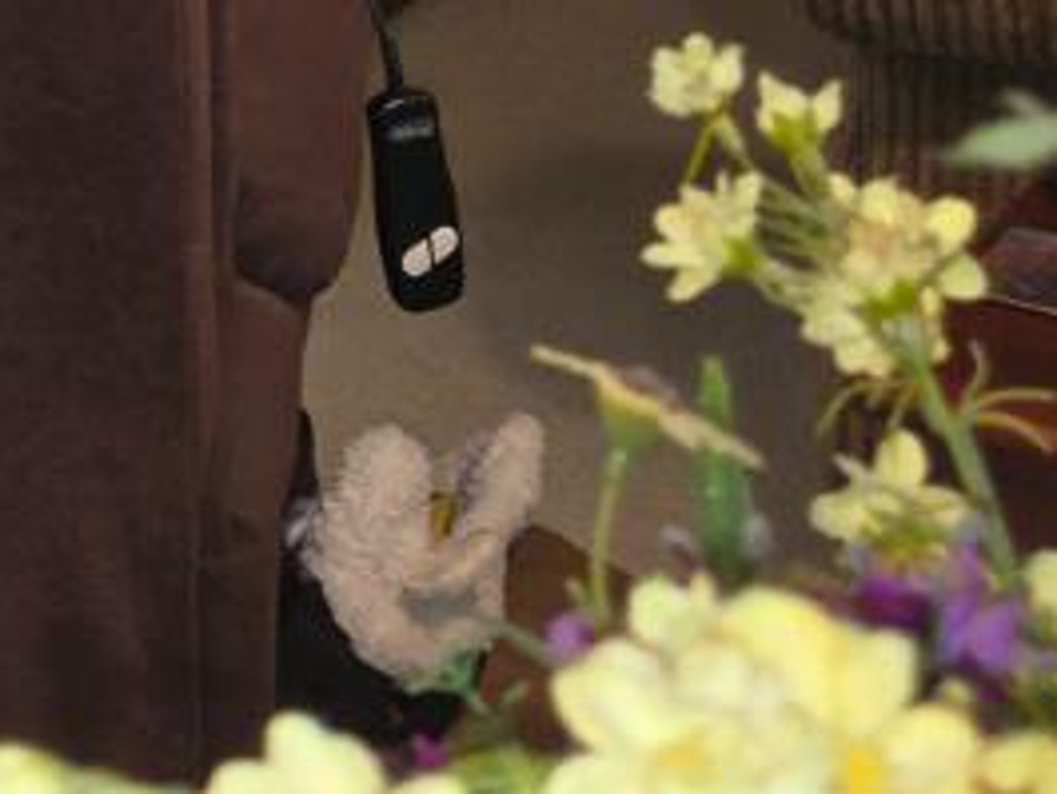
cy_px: -1011
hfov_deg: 12.8
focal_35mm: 130
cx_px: -1201
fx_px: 3971
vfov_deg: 10.2
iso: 125
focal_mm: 5.4
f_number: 1.8
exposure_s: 1/40
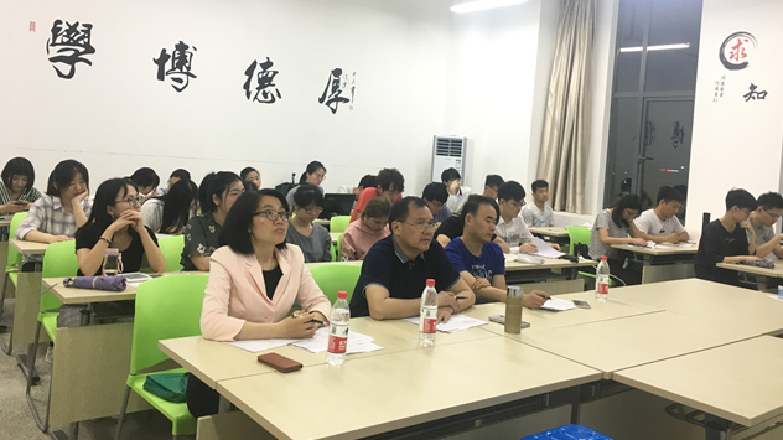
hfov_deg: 61.0
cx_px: 390
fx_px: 664
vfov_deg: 36.4
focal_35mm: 32
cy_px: 156
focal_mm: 4.15
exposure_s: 1/33
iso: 100
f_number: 2.2
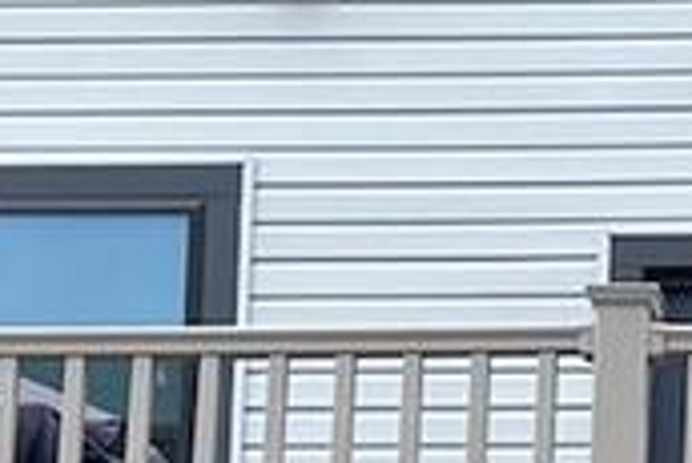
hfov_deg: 8.4
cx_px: 978
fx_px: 4636
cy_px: 825
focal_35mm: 241
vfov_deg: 5.6
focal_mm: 5.7
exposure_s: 1/859
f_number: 1.5
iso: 50
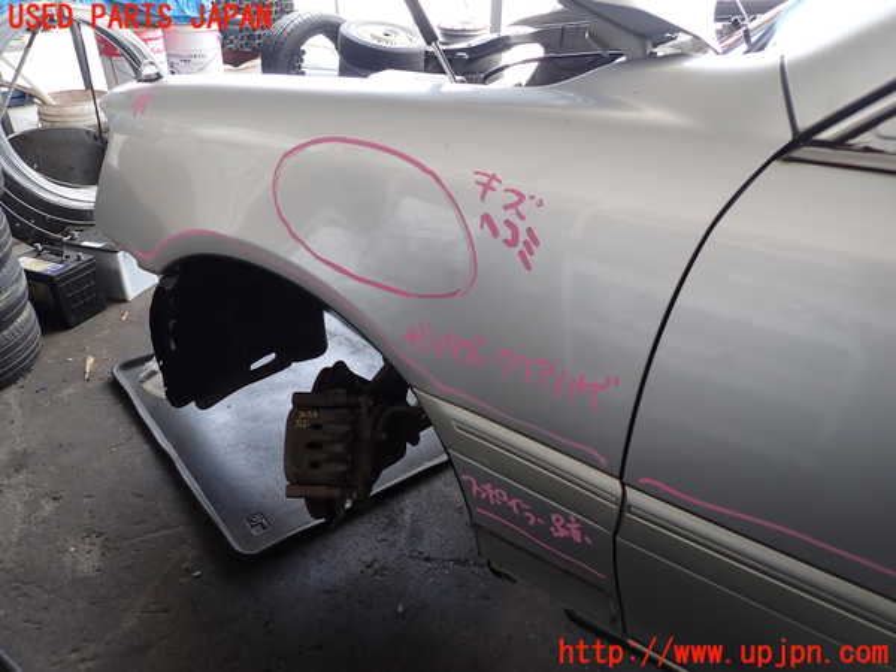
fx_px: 647
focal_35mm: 25
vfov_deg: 54.9
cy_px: 336
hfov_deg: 69.4
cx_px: 448
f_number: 2.8
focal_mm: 4.5
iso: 100
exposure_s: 1/80
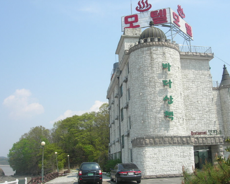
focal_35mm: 40
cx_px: 121
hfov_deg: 45.8
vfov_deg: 37.3
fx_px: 272
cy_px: 91
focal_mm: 7.8
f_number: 4.8
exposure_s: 1/534
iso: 64
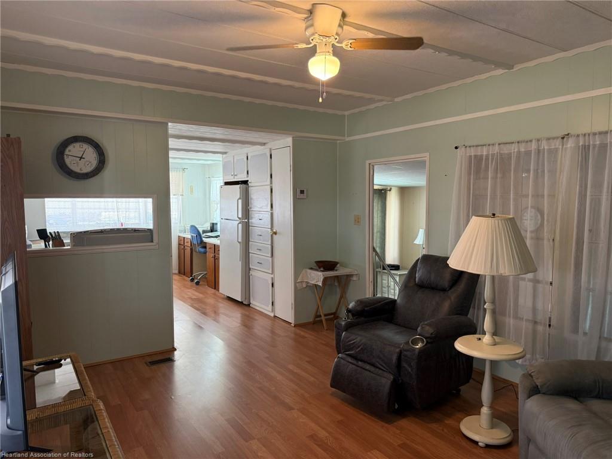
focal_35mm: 24
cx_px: 306
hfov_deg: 71.6
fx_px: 424
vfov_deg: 56.8
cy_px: 230
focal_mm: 6.76
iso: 200
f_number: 1.78
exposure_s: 1/85
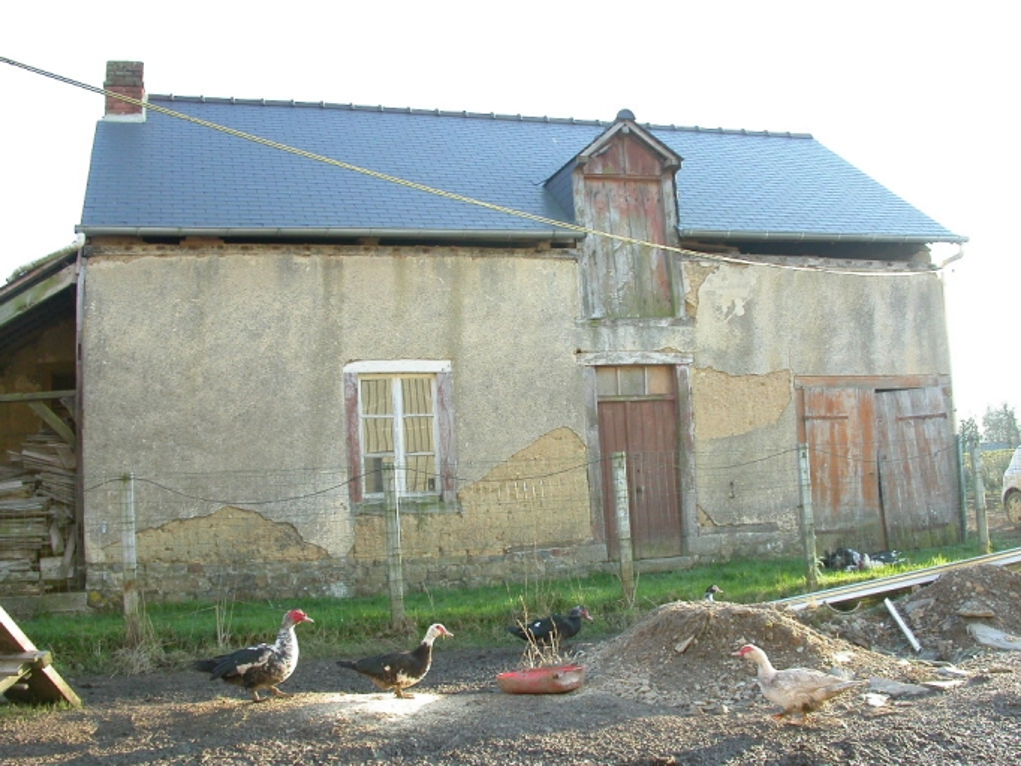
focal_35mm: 38
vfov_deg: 37.7
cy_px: 383
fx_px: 1121
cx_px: 510
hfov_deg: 49.0
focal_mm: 7.85
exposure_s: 1/92.8
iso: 100
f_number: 4.2
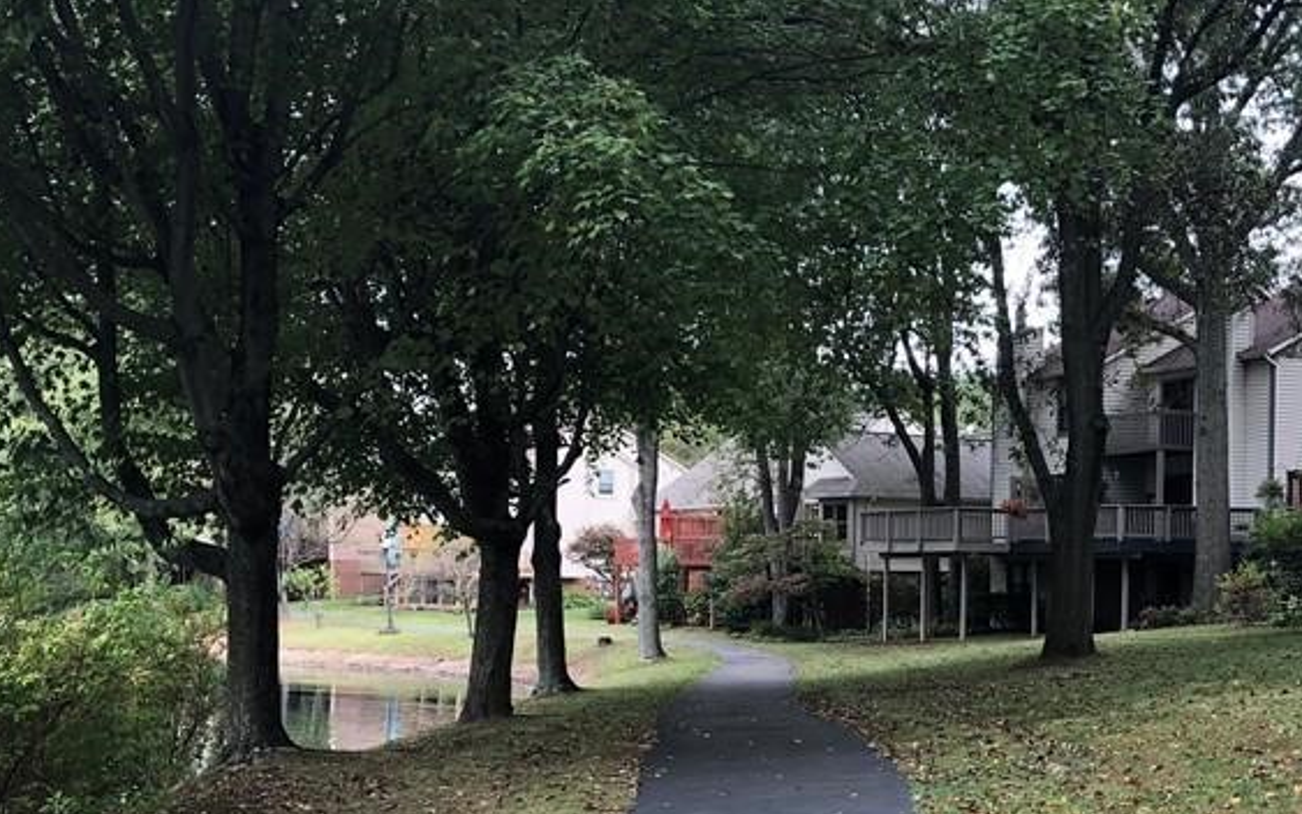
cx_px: 934
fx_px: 1916
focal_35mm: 54
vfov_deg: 23.5
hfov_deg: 36.9
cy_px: 684
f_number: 1.8
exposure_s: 1/120
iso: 50
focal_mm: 4
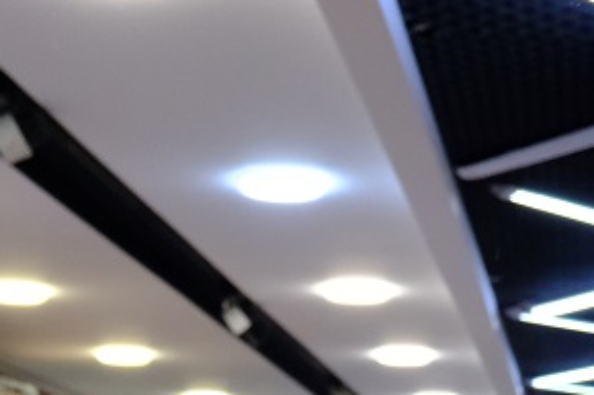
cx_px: 412
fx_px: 1863
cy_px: 917
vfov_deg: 10.6
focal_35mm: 113
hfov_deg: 18.0
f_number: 4
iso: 2000
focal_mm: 16
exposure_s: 1/320
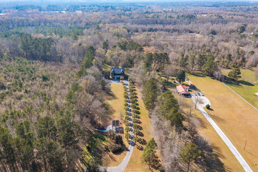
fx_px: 201
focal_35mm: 28
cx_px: 129
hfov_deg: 65.5
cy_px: 86
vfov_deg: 46.4
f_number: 4
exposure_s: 1/120
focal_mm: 10.26
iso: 200
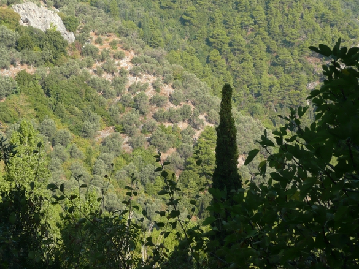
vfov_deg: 12.6
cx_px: 177
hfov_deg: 16.7
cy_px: 132
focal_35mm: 118
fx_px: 1224
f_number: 4.7
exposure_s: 1/250
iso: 100
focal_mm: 15.7
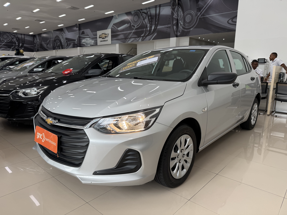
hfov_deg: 71.6
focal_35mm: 24
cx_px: 144
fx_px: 199
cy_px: 108
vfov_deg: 56.8
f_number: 1.78
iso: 80
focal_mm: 6.76
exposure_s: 1/200
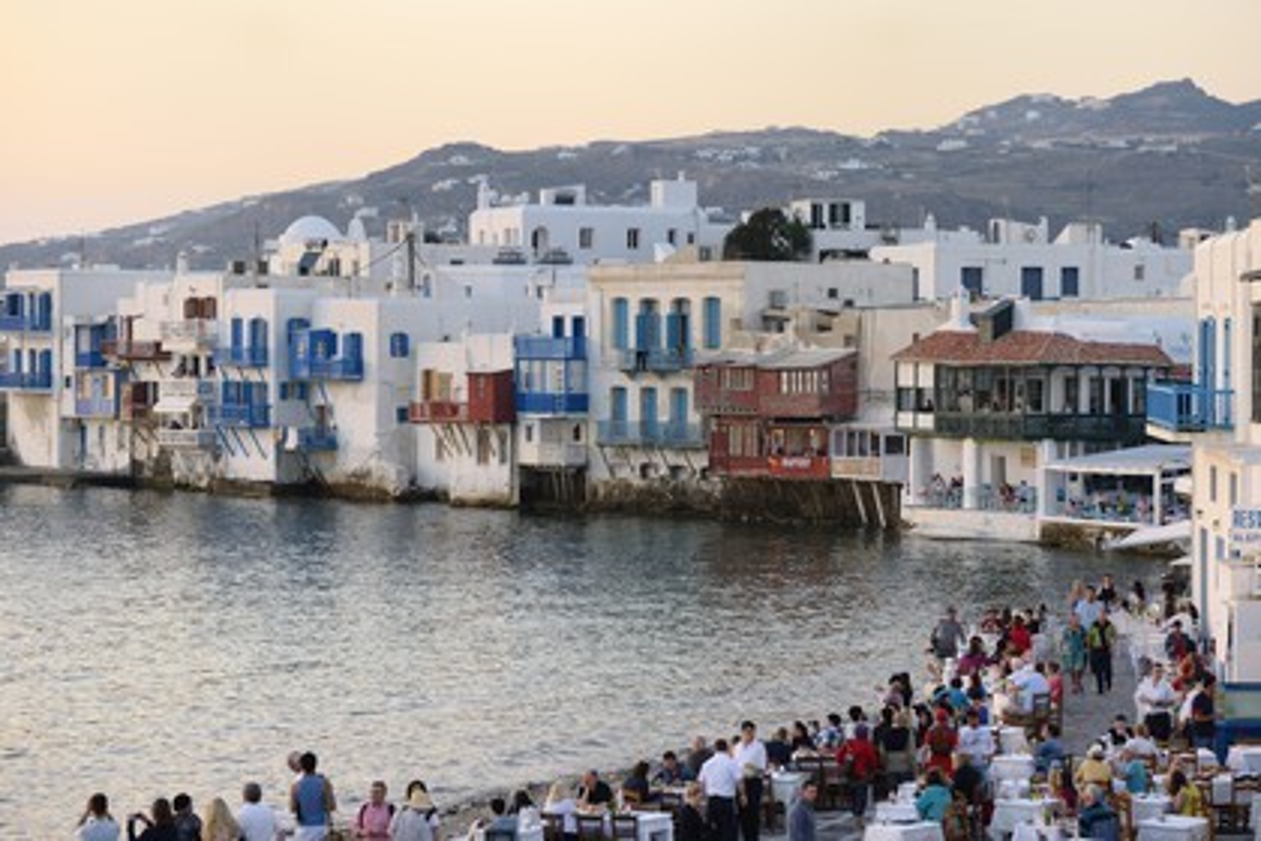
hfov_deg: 20.0
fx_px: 3573
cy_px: 420
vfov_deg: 13.4
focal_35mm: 102
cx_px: 630
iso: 400
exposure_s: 1/125
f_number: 3.5
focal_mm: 102
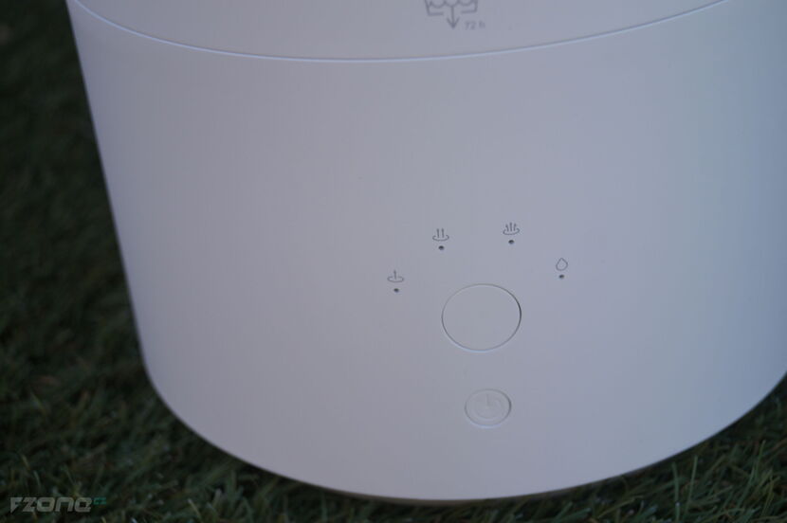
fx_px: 1474
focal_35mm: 68
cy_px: 262
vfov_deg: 20.1
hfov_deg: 29.9
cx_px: 394
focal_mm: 45
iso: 100
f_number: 5.6
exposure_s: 1/200
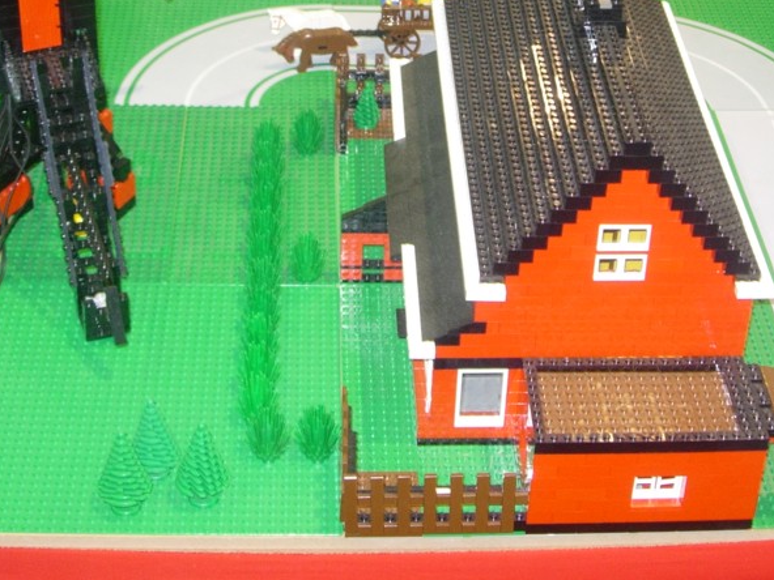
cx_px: 458
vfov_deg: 18.8
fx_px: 1722
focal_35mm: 77
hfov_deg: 25.3
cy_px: 60
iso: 79
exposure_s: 1/9.7
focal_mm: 7.8
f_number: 2.8
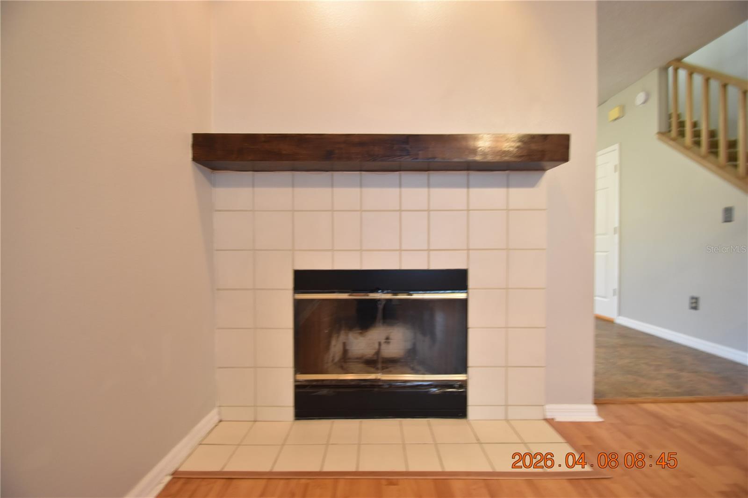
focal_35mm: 15
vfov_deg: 77.3
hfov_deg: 100.4
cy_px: 249
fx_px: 312
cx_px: 374
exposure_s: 1/6
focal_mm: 10
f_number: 3.5
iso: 800
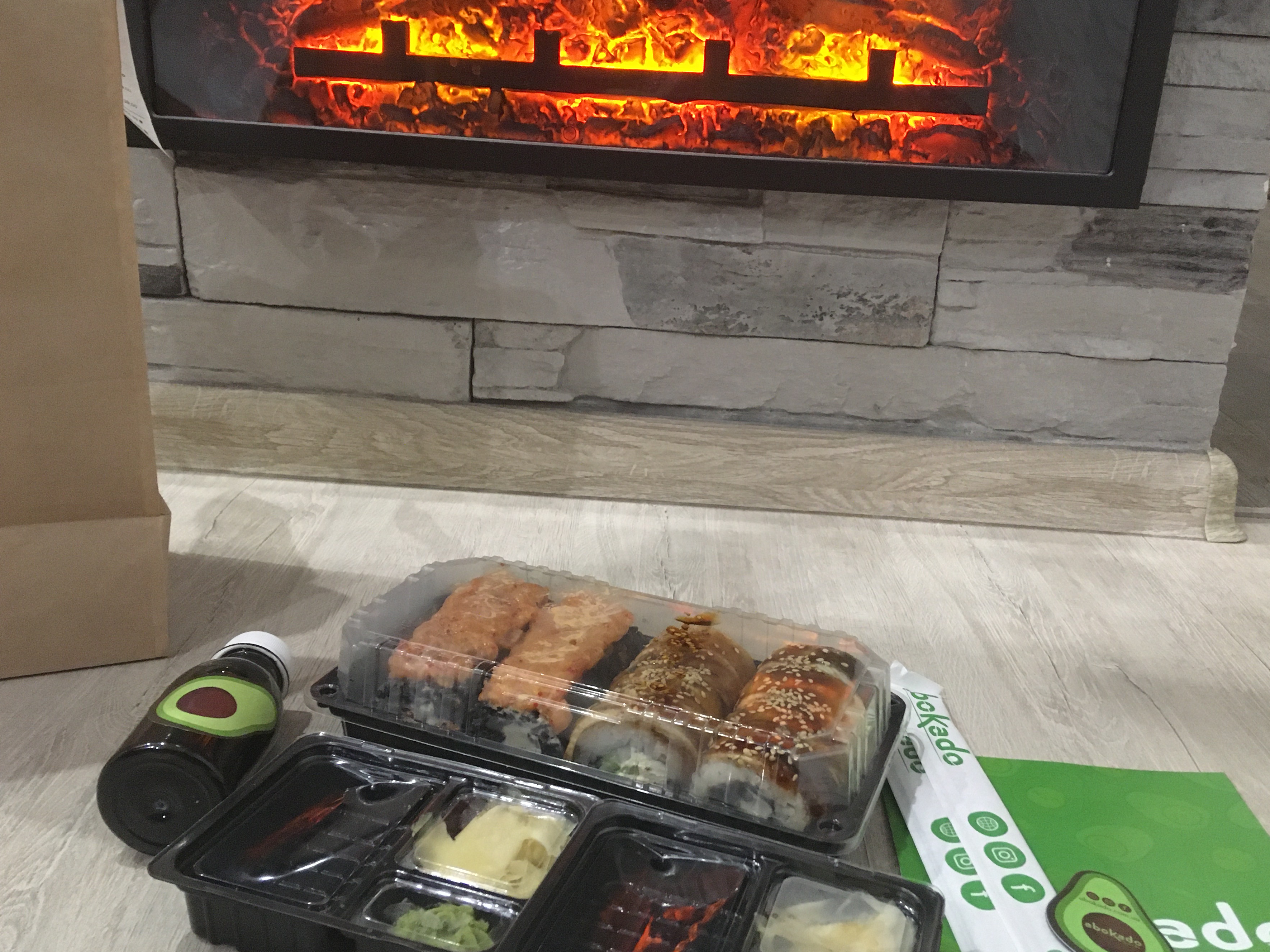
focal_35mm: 33
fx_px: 1211
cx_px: 677
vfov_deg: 42.9
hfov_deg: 55.3
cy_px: 494
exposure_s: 1/17
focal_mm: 4.15
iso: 250
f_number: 2.2
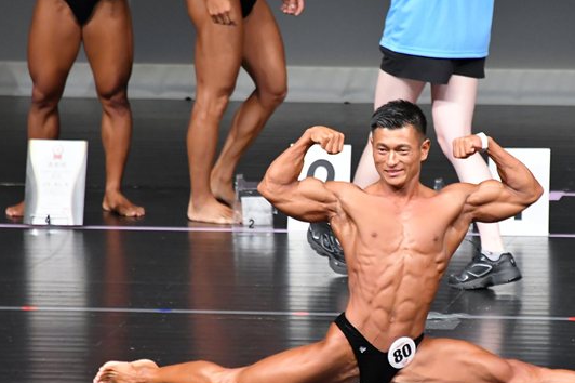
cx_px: 399
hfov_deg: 3.1
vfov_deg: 2.1
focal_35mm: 656
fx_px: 10471
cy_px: 243
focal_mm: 300
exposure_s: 1/400
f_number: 5.6
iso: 5000
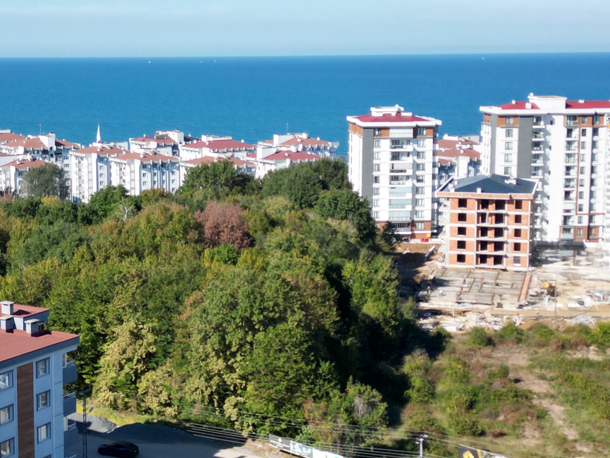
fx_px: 1146
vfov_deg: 22.6
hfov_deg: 29.6
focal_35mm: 65
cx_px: 202
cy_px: 213
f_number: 1.7
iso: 120
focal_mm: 6.72
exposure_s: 1/3000
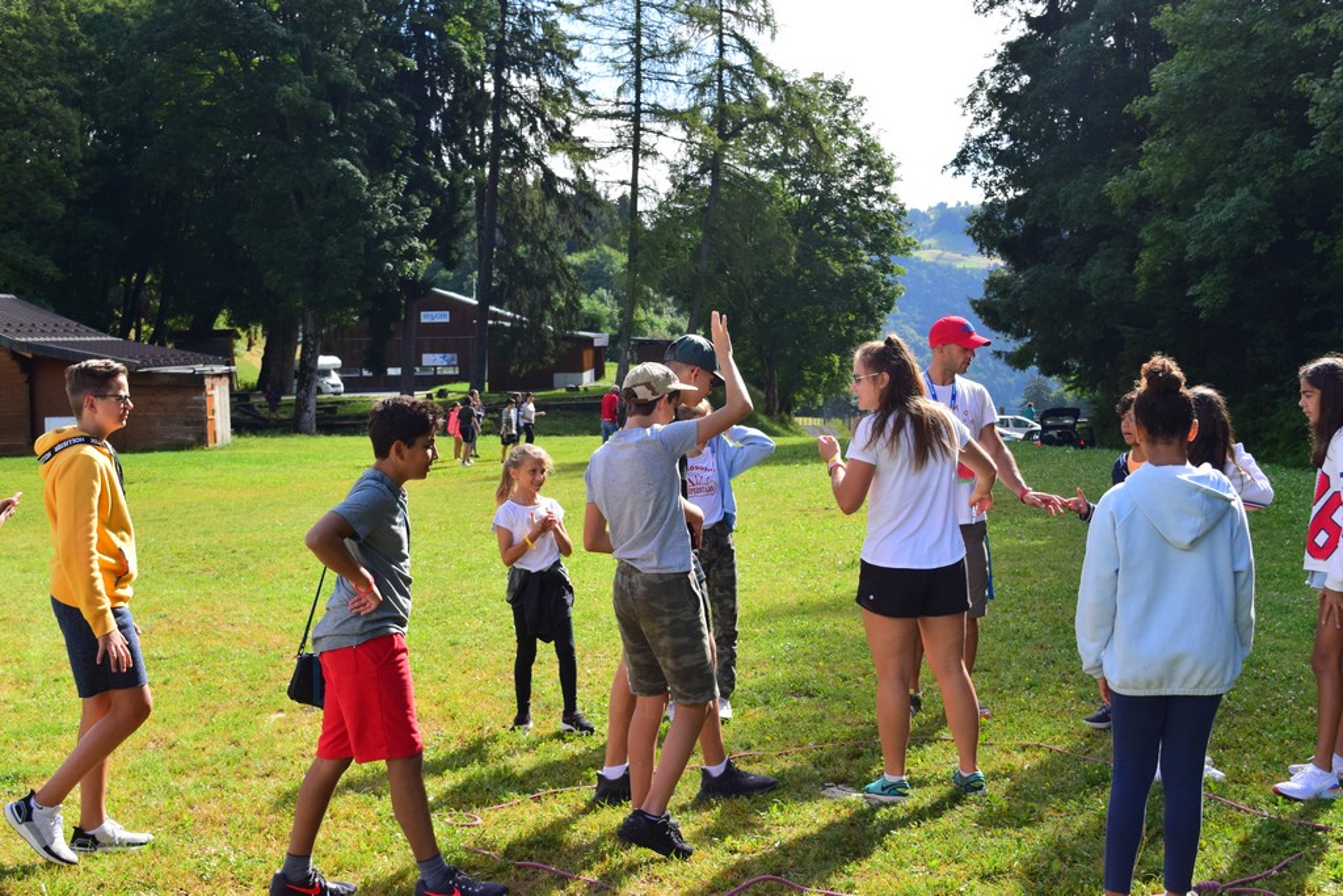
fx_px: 1735
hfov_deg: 42.3
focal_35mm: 46
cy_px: 448
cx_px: 672
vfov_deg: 29.0
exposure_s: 1/1250
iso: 800
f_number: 8
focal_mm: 31
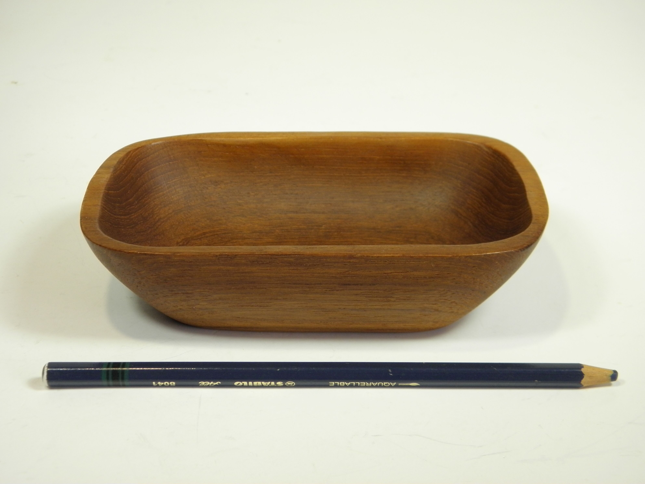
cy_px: 242
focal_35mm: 68
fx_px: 1267
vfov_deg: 21.6
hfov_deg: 28.6
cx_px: 322
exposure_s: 1/50
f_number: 4.3
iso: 125
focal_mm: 12.2
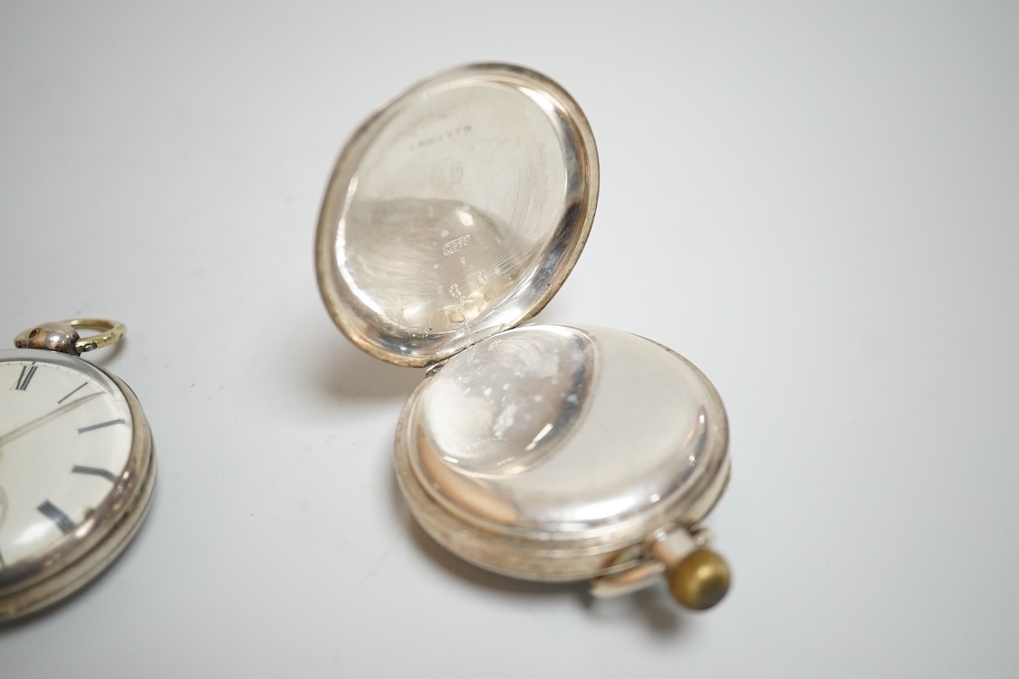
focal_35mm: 45
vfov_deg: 29.9
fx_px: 1274
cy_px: 340
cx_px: 510
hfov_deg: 43.6
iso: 2500
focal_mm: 30
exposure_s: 1/320
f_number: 5
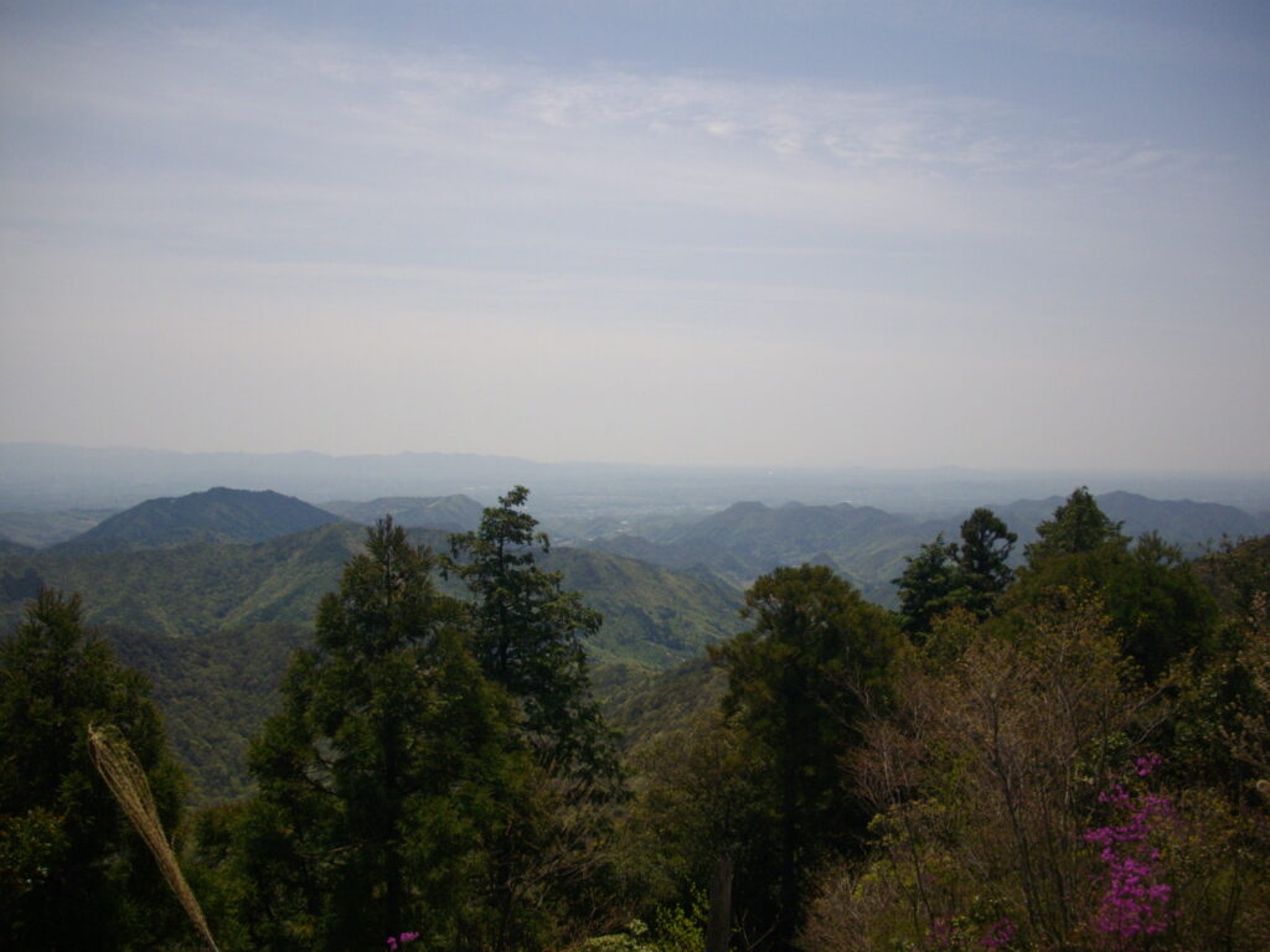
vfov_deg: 38.7
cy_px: 476
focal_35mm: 37
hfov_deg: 50.1
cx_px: 635
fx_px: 1357
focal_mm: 6.2
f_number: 5.6
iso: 100
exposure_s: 1/800
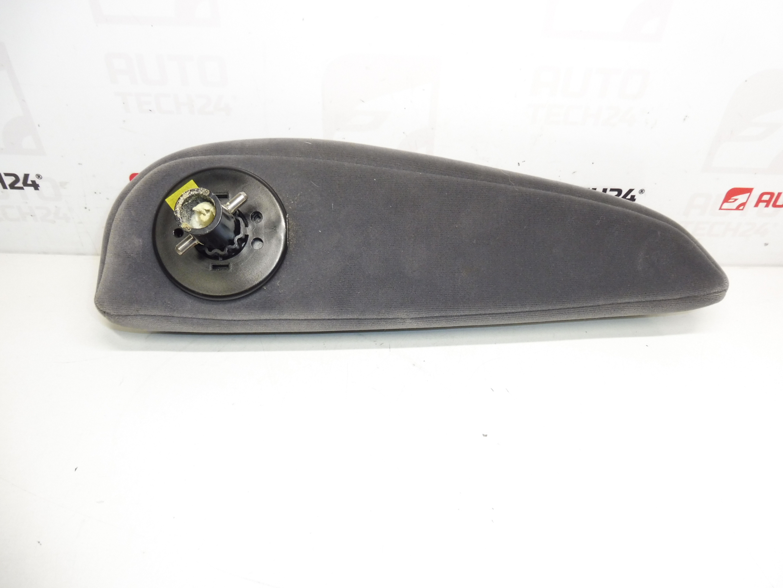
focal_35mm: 24
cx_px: 392
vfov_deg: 56.8
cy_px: 294
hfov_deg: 71.6
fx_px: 543
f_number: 3.5
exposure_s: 1/60
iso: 200
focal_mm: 4.3
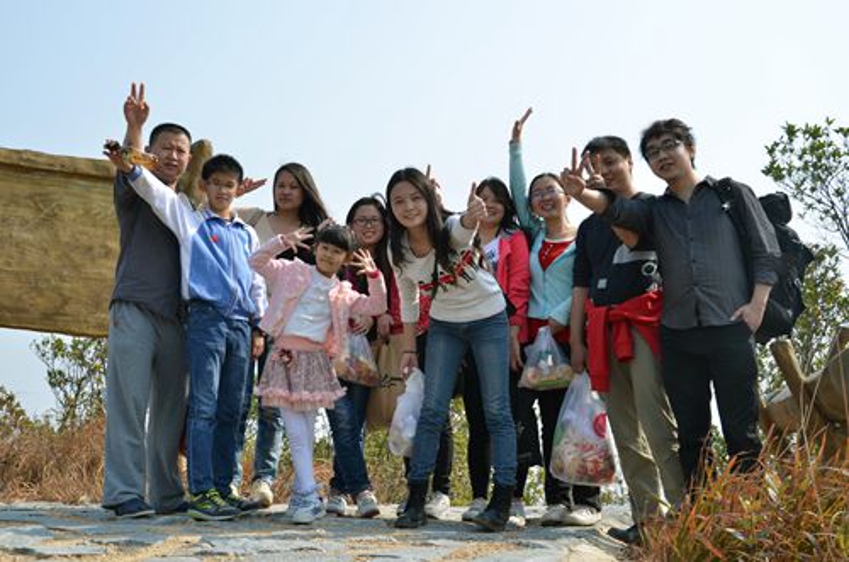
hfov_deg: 41.2
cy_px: 281
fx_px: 1129
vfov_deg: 27.9
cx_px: 424
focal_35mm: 48
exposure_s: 1/250
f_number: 8
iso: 125
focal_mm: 32
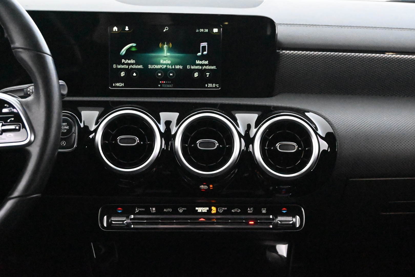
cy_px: 138
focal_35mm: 62
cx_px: 208
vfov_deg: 22.1
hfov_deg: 32.6
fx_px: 709
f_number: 5.6
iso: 28800
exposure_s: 1/60
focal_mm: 41
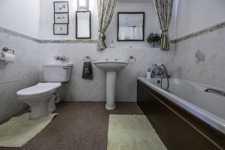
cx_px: 112
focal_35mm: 14
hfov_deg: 104.2
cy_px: 75
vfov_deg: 81.2
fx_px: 88
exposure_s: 1/60
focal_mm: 14
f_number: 6.3
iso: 2000
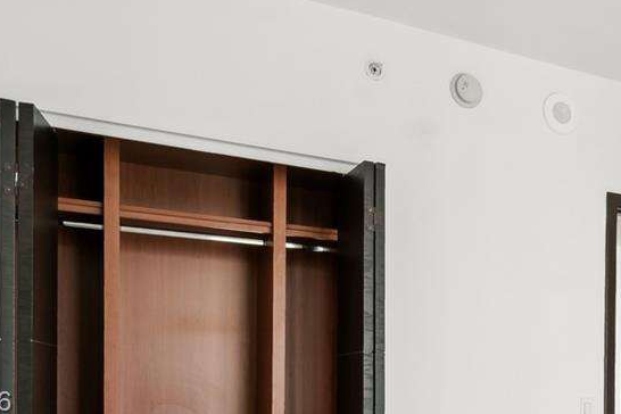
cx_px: 568
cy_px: 404
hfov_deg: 43.1
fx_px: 707
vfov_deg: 30.6
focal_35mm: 41
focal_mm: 14
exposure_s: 1/30
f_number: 9
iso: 200
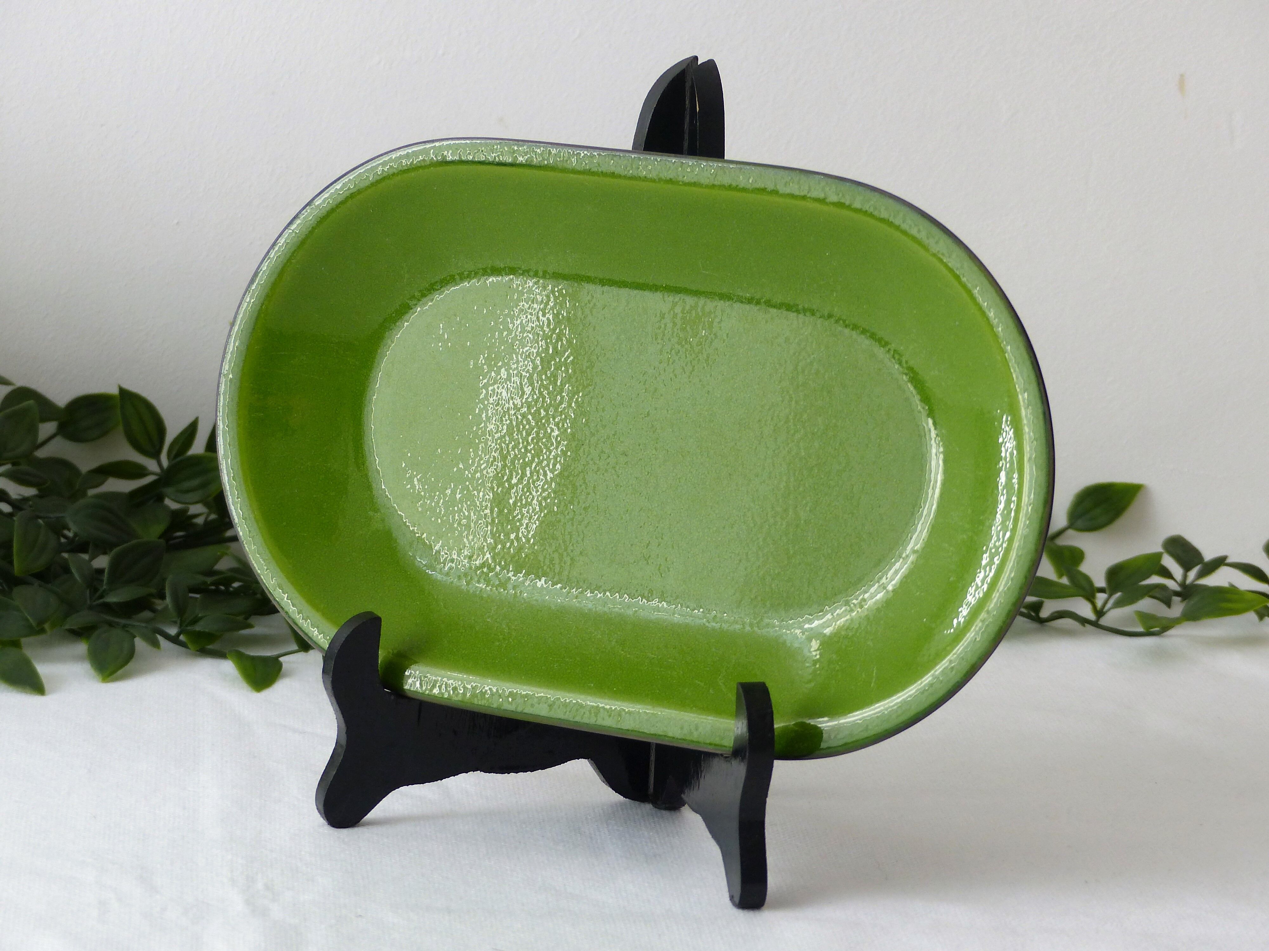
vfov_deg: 11.6
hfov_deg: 15.4
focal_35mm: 128
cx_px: 634
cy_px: 476
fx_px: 4692
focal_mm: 20.9
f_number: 2.8
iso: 160
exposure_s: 1/60
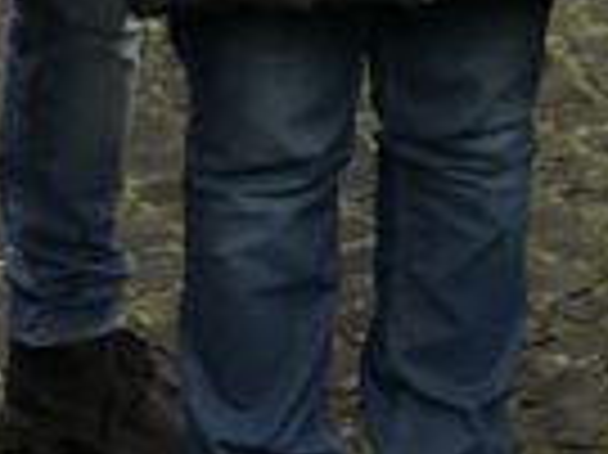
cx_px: 347
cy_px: -512
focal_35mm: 213
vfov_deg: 6.7
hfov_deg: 9.3
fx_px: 3738
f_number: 1.8
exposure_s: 1/100
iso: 40
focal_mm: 3.99
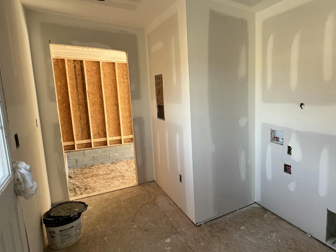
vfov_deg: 61.1
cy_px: 123
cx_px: 250
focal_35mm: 22
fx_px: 214
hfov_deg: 71.4
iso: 64
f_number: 1.8
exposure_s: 1/99
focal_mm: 1.57
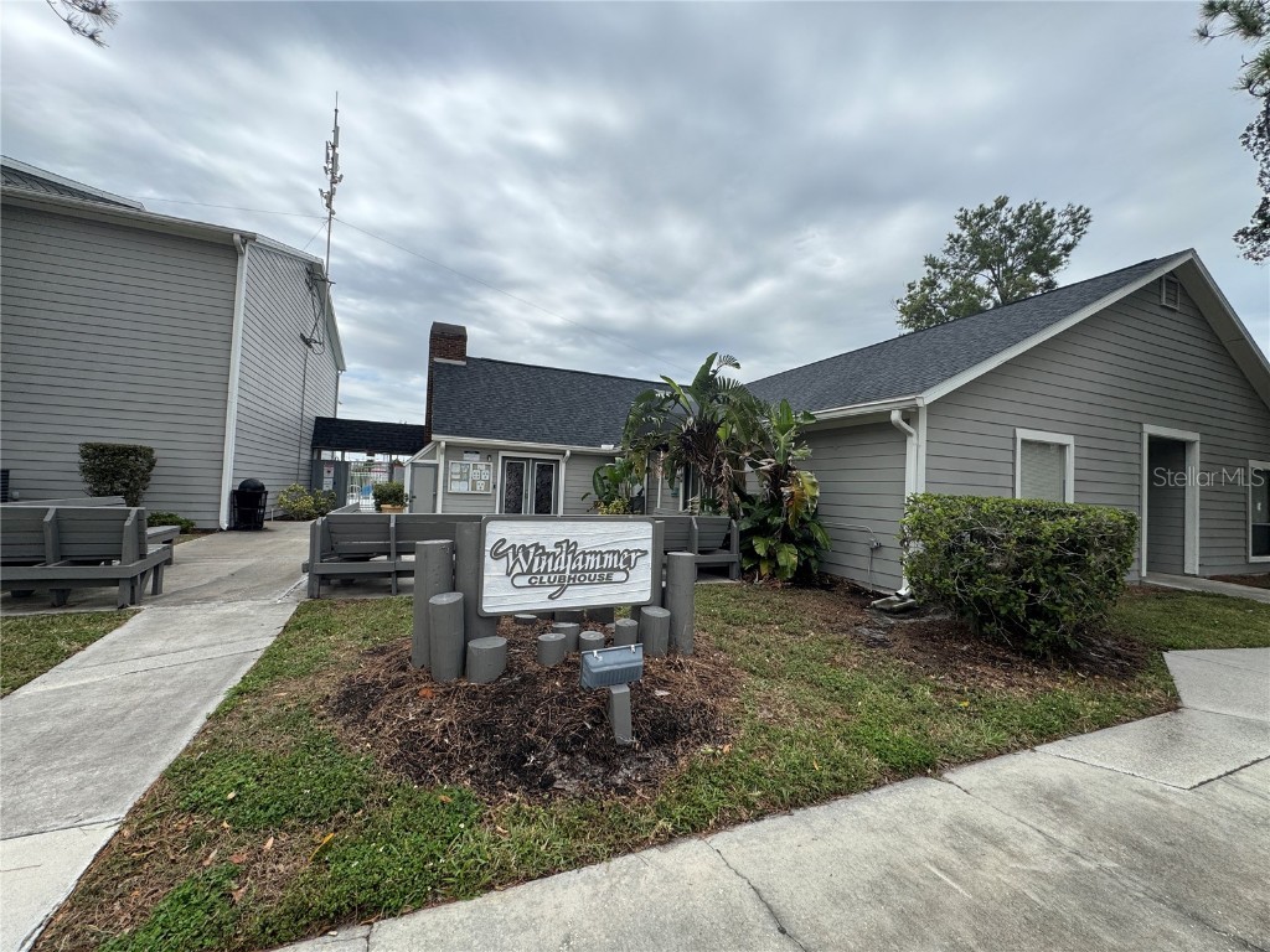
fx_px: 514
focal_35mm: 14
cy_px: 476
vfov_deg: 85.7
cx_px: 635
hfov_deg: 102.1
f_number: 2.2
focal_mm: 2.22
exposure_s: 1/1277
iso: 50
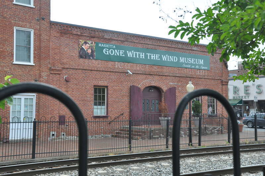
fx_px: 375
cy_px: 88
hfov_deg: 38.9
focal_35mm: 51
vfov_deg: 26.4
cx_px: 132
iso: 800
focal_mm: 34
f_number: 9
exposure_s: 1/320
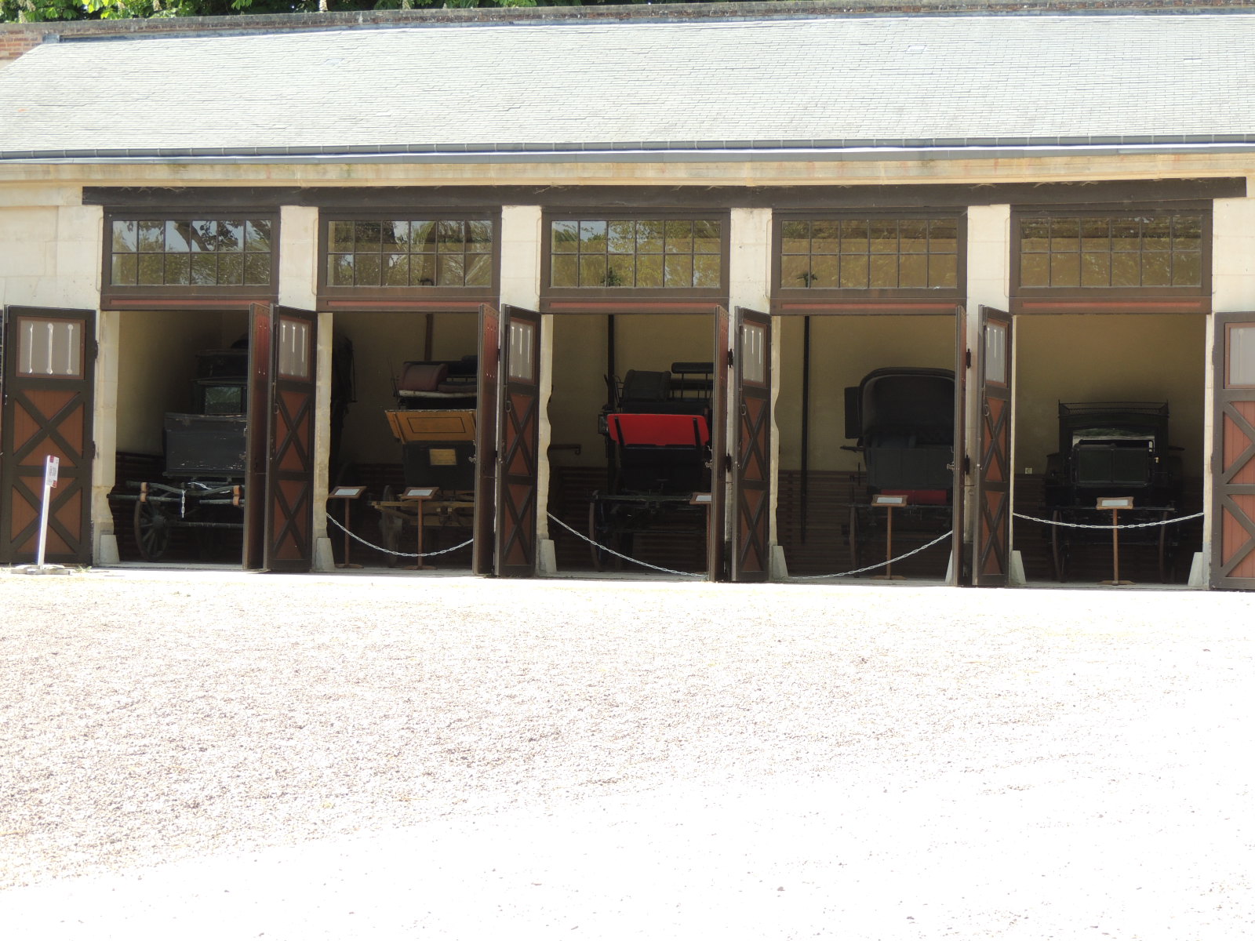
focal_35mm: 75
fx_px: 2719
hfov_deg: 26.0
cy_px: 470
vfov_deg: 19.6
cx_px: 628
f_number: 3.9
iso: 100
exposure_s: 1/200
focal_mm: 13.3
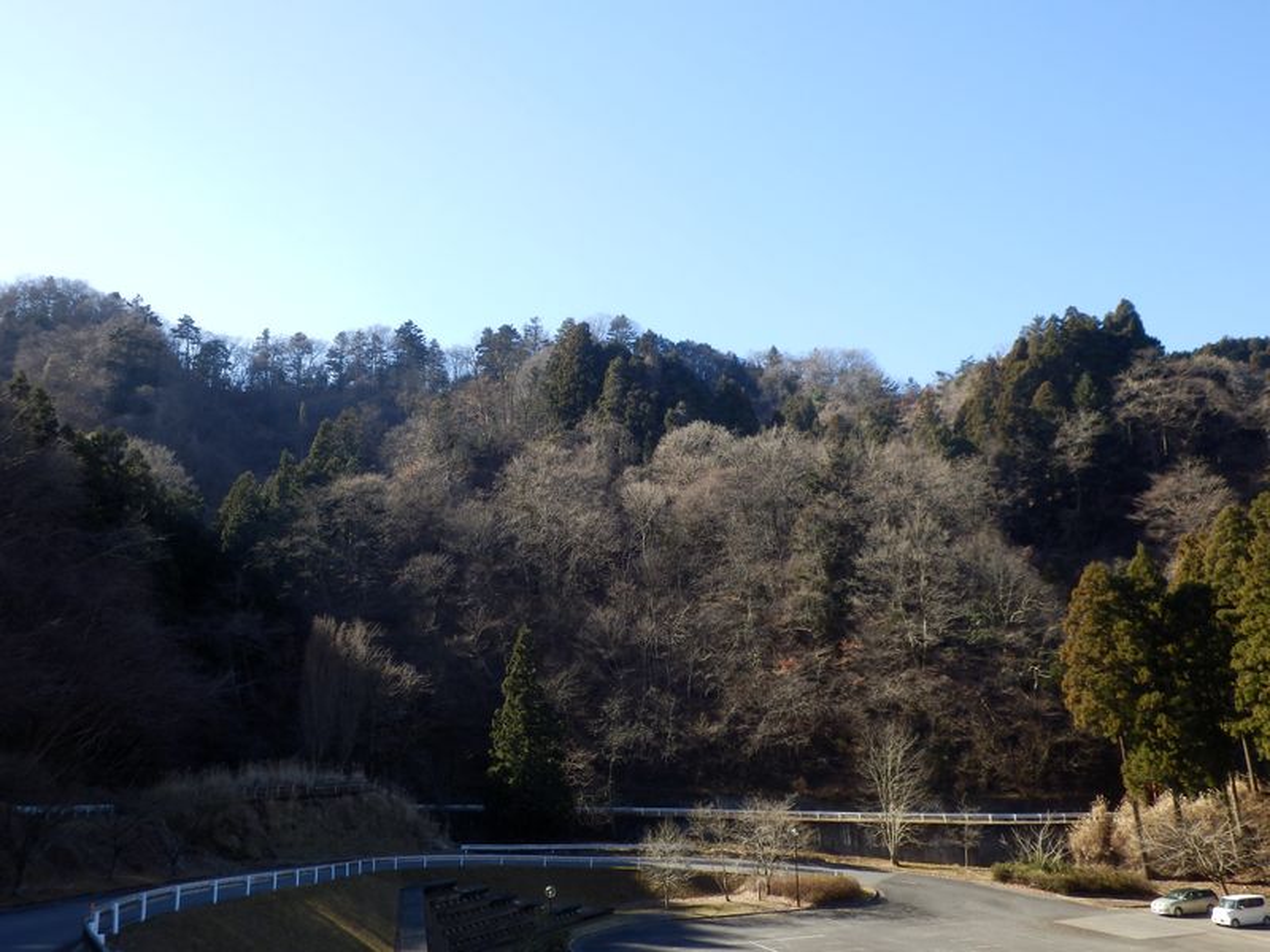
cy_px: 476
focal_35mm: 33
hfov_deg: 55.4
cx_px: 635
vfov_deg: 42.9
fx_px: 1211
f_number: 3.7
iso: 80
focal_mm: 5.9
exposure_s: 1/320
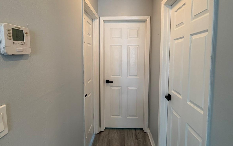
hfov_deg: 85.1
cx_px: 118
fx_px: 127
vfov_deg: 59.5
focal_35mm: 20
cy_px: 64
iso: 200
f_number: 2.2
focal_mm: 2.22
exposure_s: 1/60
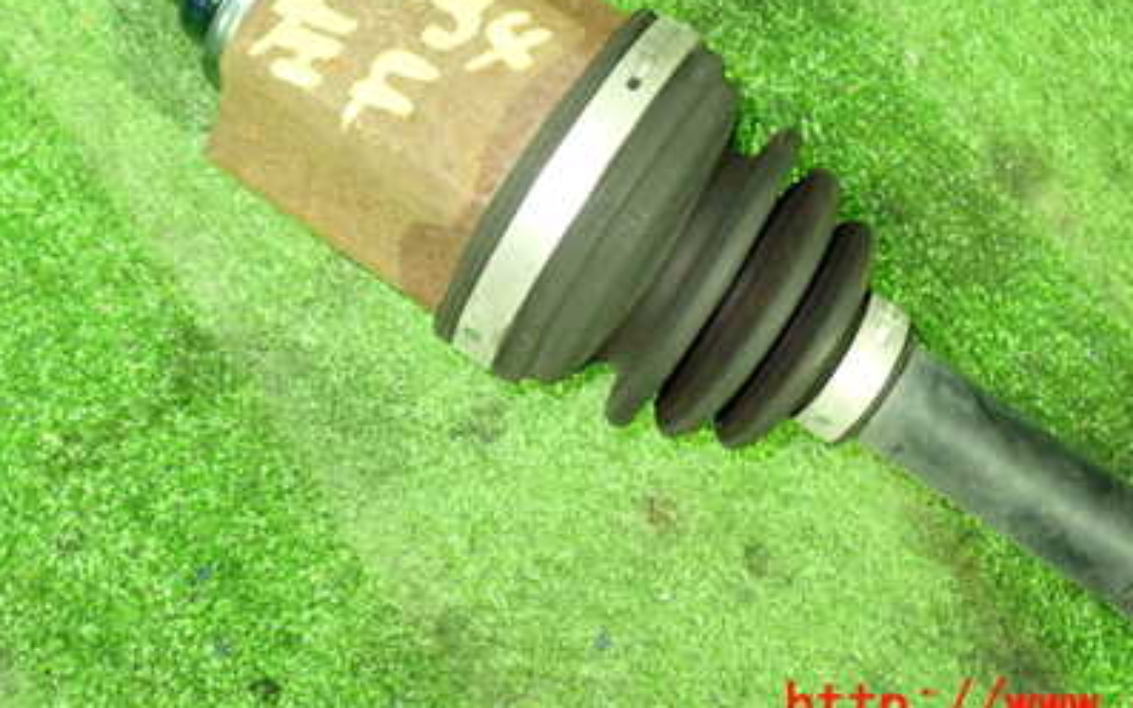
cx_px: 574
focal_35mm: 48
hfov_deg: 41.8
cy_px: 103
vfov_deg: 26.2
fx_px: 1482
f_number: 2.3
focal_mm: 5.4
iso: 800
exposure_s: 1/20
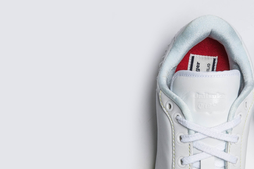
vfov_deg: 12.0
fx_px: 798
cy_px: 160
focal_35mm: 113
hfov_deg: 18.1
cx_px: 162
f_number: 11
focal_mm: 31
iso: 200
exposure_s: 1/125
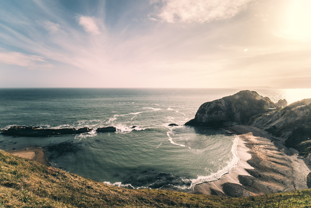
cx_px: 156
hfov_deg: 104.2
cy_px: 104
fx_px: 121
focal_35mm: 14
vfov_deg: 81.3
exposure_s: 1/250
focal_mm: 14
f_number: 22
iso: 500
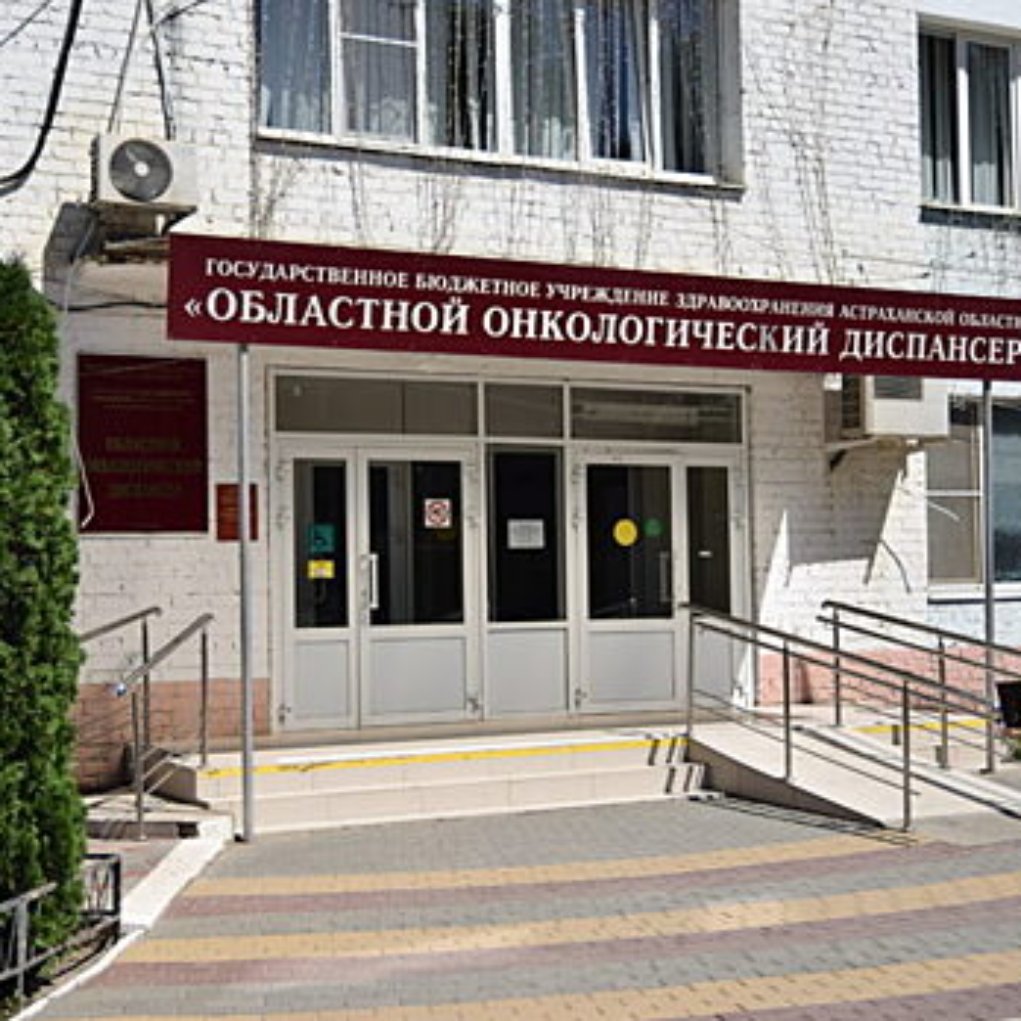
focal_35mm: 50
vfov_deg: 34.0
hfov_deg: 34.0
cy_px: 510
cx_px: 519
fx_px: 1668
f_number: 2.8
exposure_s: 1/4000
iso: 100
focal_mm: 26
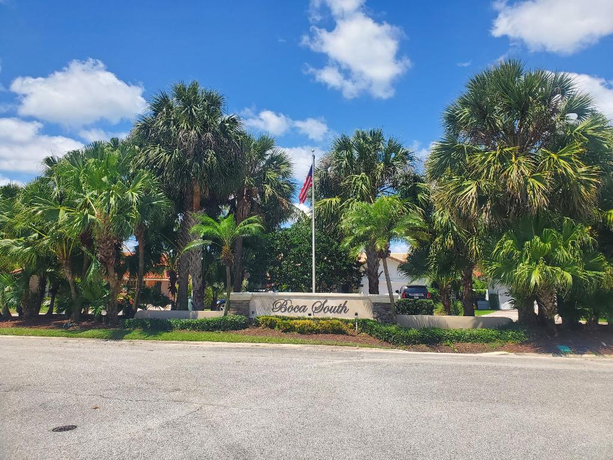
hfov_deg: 67.3
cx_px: 306
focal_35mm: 26
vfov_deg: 53.1
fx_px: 460
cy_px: 230
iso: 50
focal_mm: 4.3
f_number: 2.4
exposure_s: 1/1262
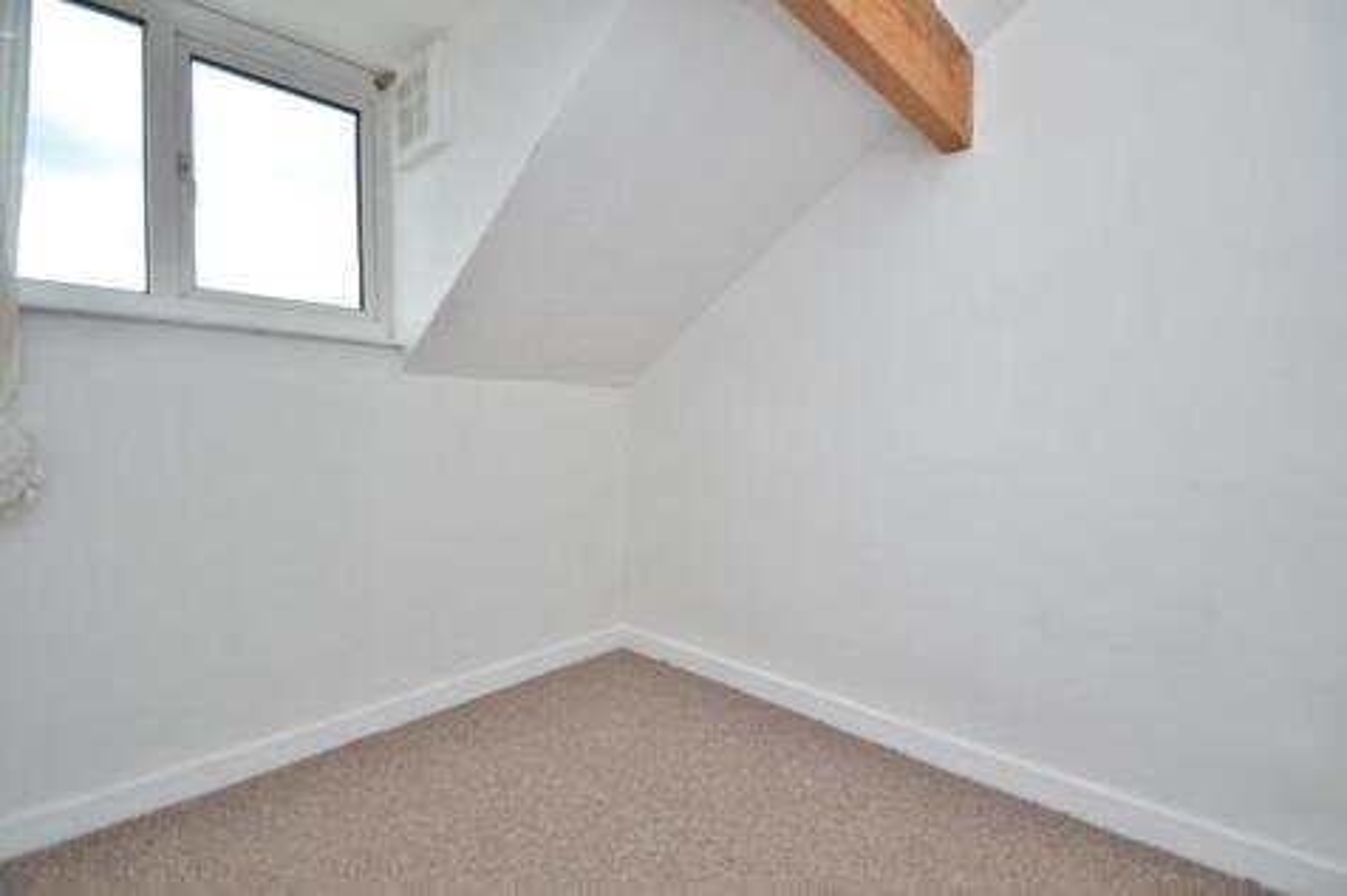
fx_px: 561
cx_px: 674
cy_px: 448
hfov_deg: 100.4
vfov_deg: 77.3
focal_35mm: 15
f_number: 3.5
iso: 100
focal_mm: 10
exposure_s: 1/160
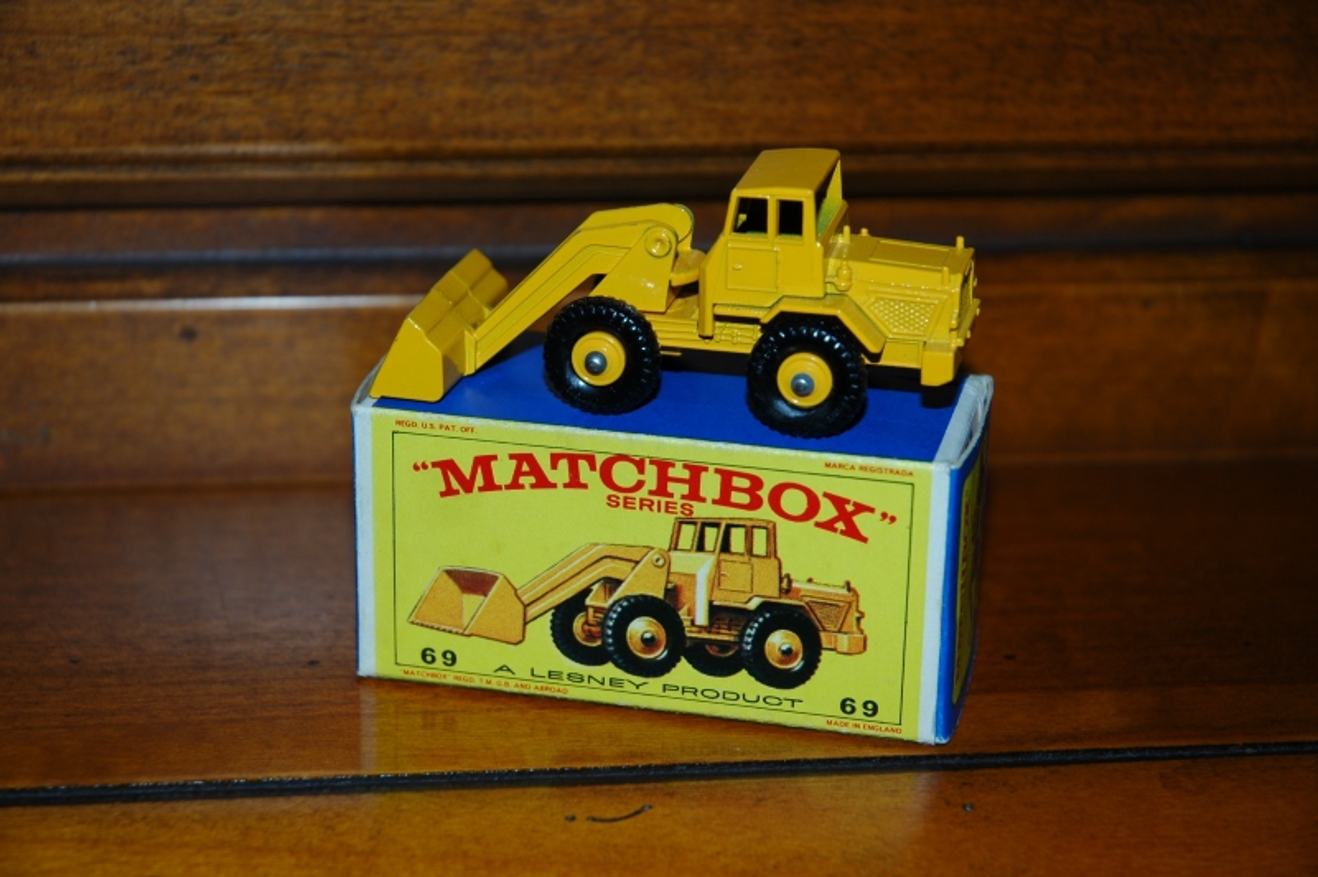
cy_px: 438
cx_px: 659
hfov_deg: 19.5
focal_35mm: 105
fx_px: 3841
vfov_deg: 13.0
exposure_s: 1/125
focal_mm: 70
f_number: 5.6
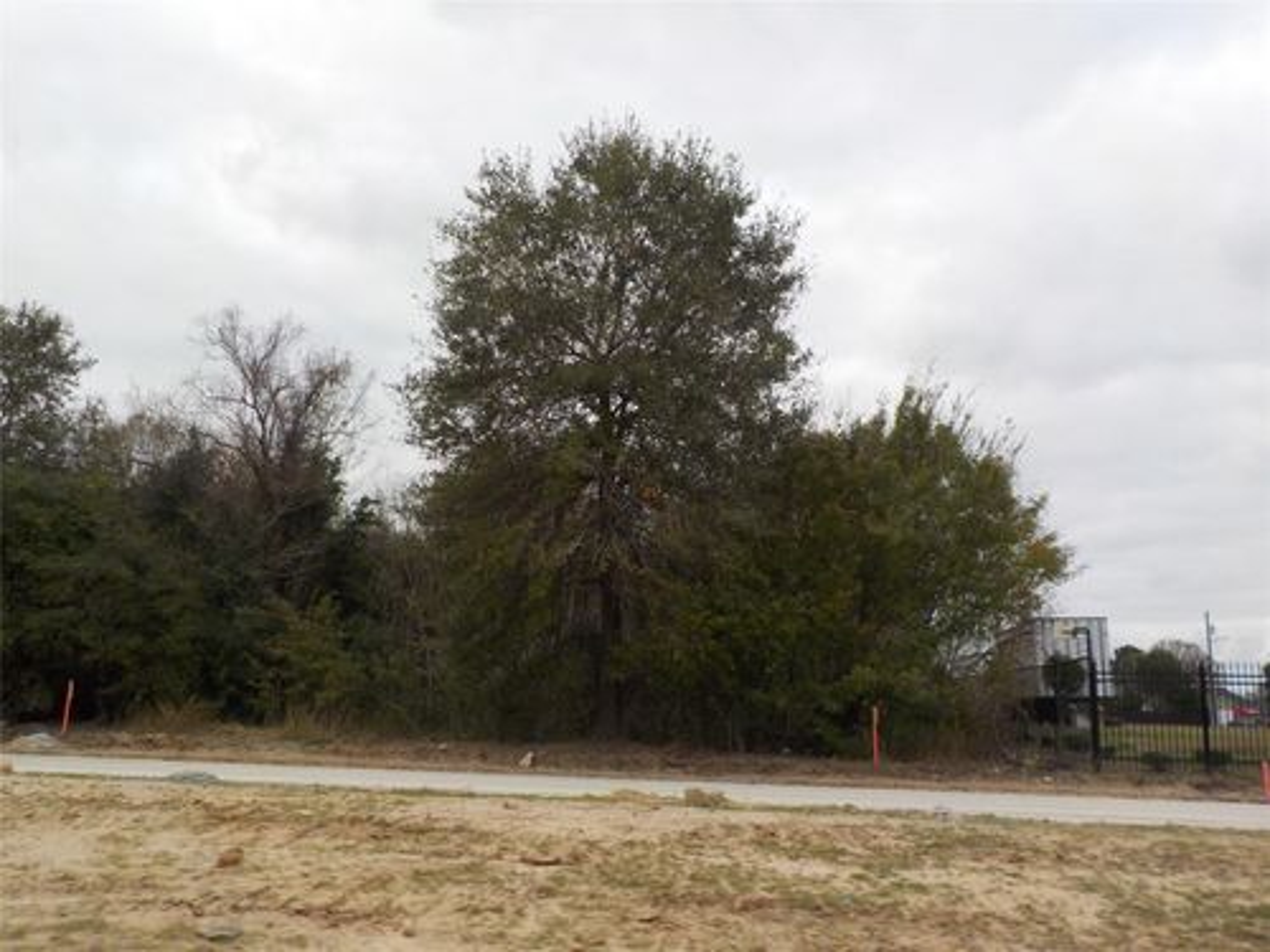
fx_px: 1101
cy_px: 476
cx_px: 635
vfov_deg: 46.8
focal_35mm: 30
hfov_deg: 60.0
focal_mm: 4.1
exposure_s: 1/250
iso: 125
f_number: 3.3
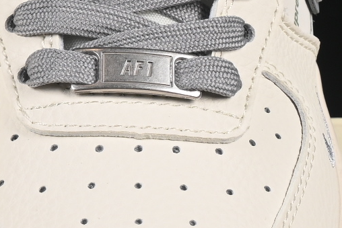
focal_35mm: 411
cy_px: 122
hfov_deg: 5.0
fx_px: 3905
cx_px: -74
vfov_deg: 3.3
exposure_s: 1/80
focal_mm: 50
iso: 160
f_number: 8
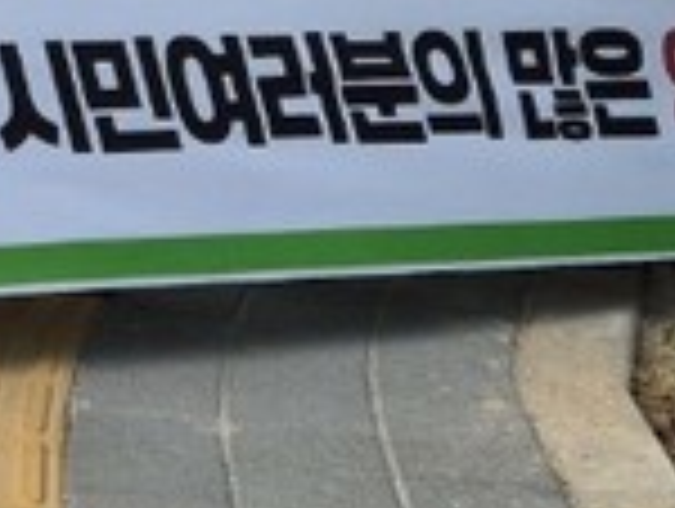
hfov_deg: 12.1
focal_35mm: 147
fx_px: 2871
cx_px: -616
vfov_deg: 9.4
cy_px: -548
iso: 25
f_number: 1.8
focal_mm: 5.4
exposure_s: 1/1692
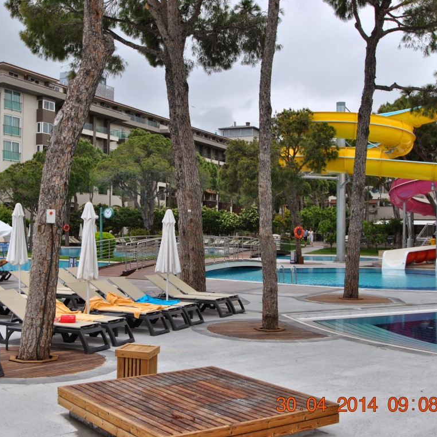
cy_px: 218
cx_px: 173
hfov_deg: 36.6
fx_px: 657
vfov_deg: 36.8
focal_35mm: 46
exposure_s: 1/125
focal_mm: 24
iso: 100
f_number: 5.6
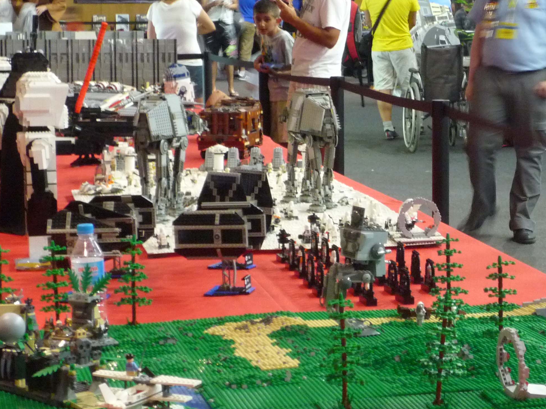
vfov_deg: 13.5
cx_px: 430
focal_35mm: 110
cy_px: 183
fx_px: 1735
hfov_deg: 17.7
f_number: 4.7
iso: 400
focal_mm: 10.4
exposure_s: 1/4
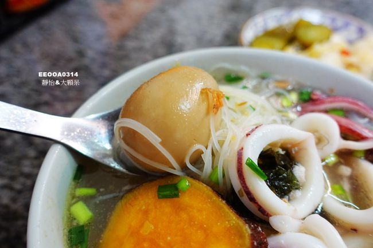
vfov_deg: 44.9
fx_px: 300
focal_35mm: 29
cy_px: 124
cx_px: 186
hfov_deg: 63.7
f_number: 2.5
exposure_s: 1/30
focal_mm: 10.51
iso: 400
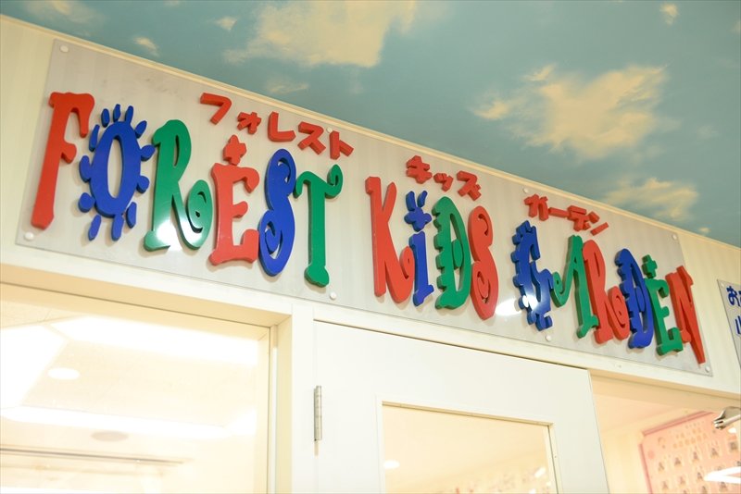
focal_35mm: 38
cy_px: 247
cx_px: 370
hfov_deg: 50.7
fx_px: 782
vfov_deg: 35.1
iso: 800
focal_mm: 38
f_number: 2.8
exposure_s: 1/50
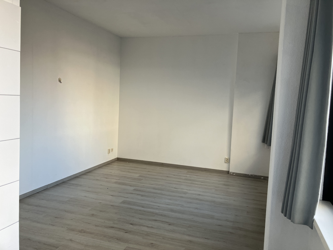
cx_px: 166
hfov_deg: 63.4
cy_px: 125
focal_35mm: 28
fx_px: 269
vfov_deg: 49.7
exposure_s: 1/121
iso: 50
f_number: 1.8
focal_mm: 4
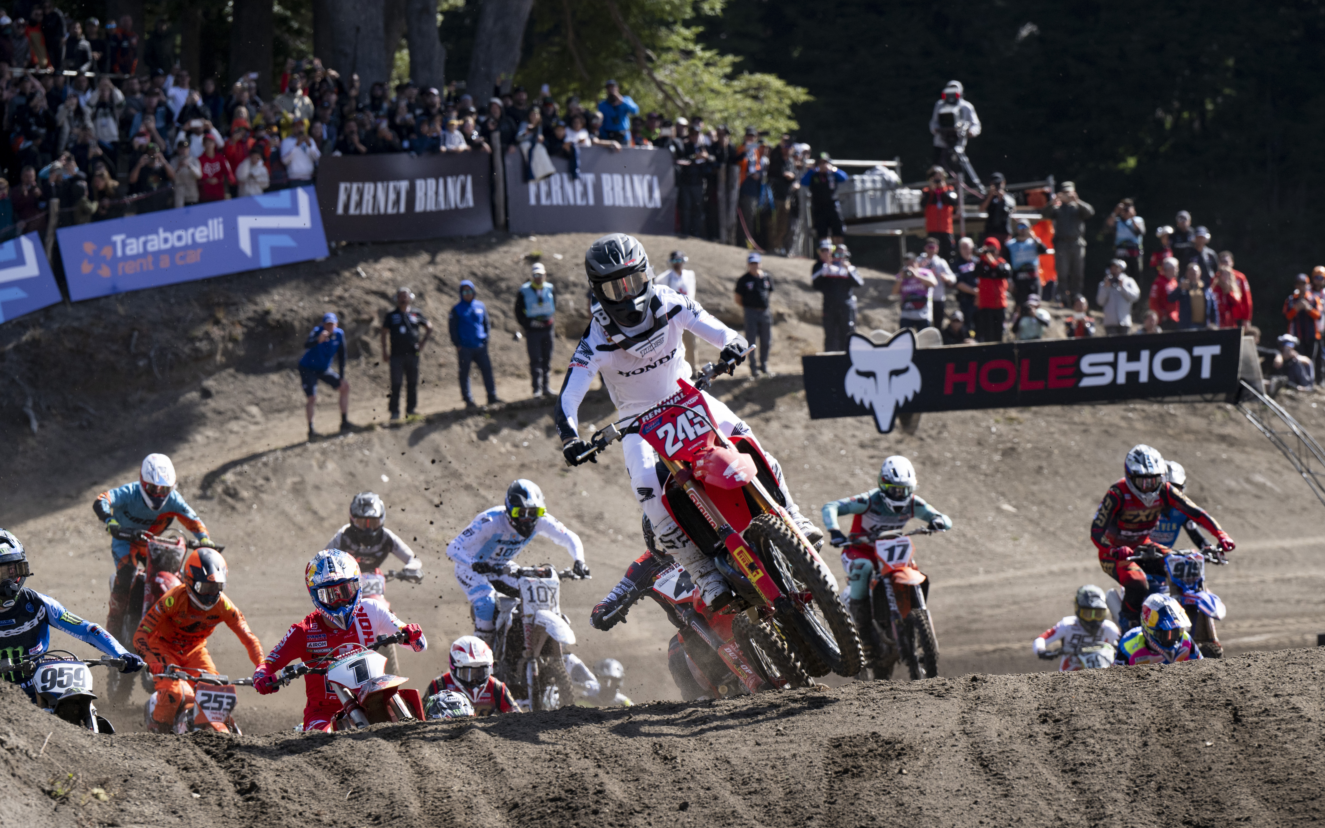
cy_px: 401
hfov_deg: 11.7
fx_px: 6464
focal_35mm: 179
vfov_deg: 7.3
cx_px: 661
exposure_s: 1/1250
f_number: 5.6
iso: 400
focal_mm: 175
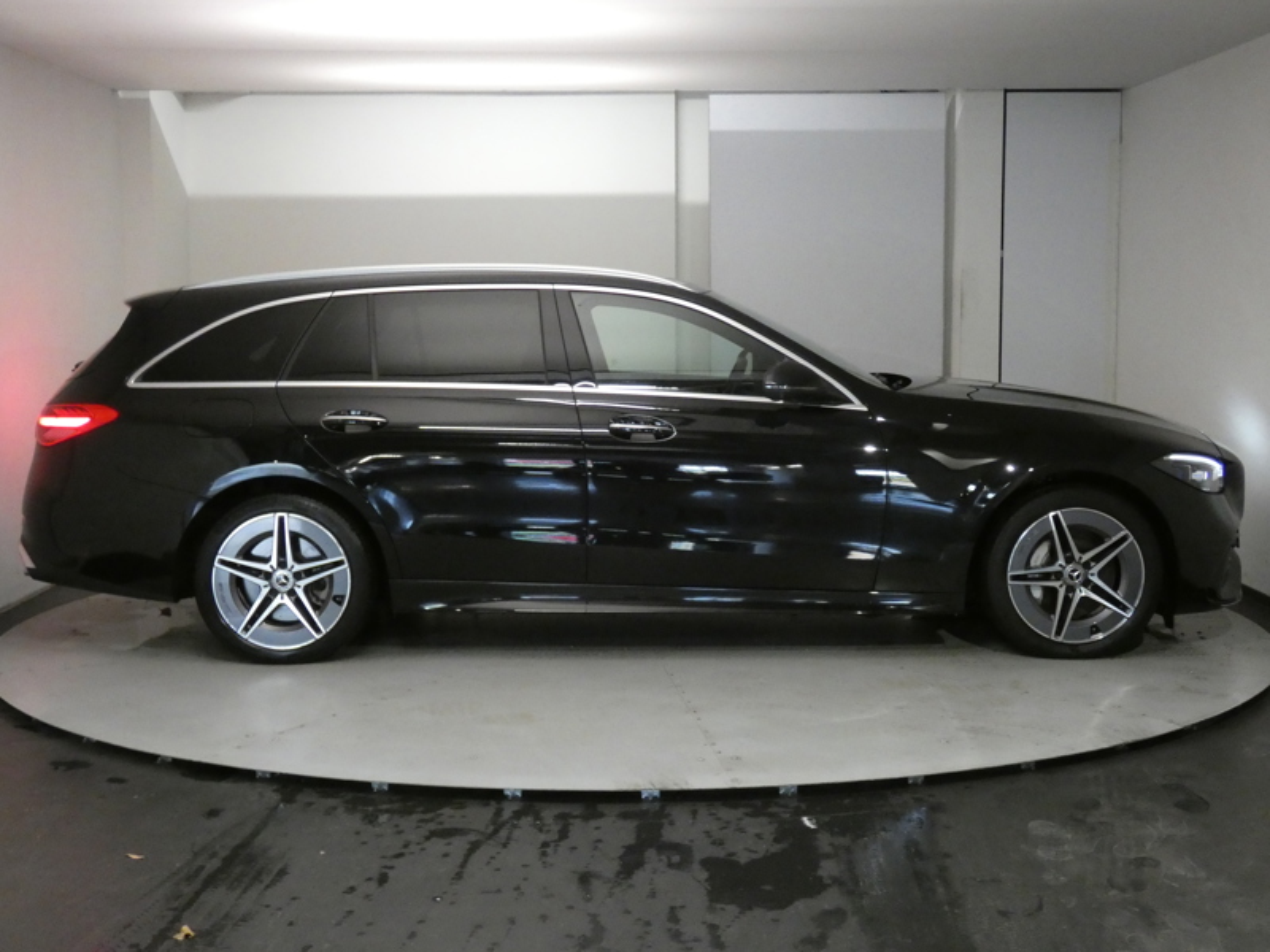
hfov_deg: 41.2
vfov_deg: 31.5
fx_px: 1688
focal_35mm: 46
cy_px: 476
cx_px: 635
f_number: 3.8
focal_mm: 8.2
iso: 1250
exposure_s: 1/80
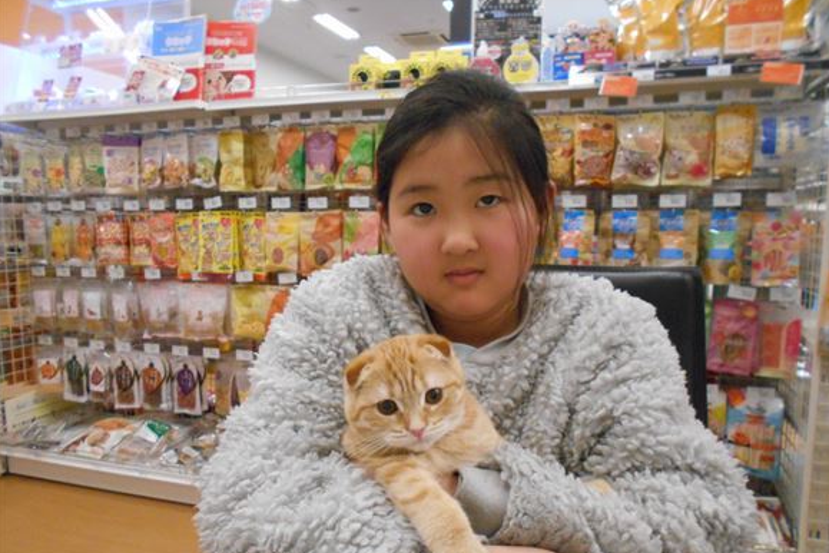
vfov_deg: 46.3
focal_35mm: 28
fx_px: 645
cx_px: 425
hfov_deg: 65.5
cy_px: 312
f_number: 3.2
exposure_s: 1/80
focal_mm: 4.6
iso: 800
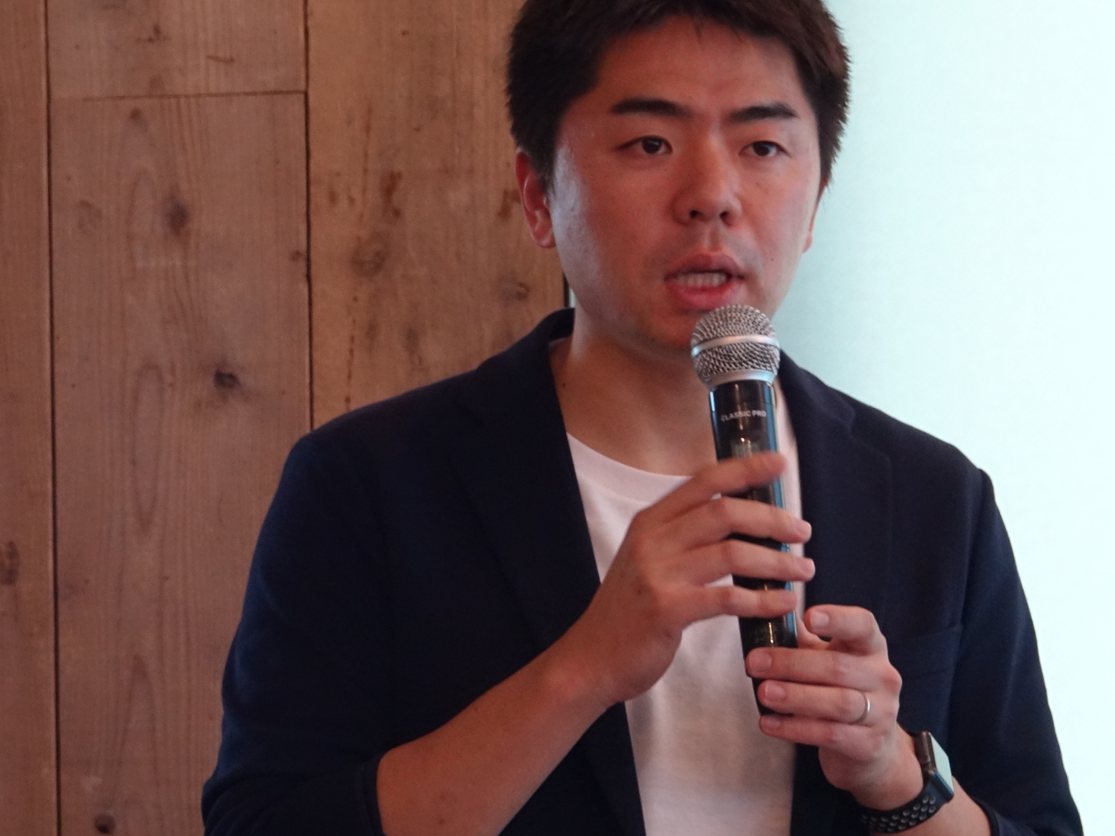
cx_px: 643
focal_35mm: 390
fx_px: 12563
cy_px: 533
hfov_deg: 5.1
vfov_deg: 3.8
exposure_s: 1/40
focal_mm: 73.24
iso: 800
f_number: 4
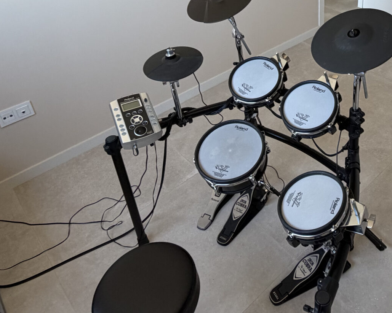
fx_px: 394
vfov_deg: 40.8
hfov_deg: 50.4
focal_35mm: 34
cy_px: 46
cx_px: 301
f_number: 2.2
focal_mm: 2.22
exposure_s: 1/121
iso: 160
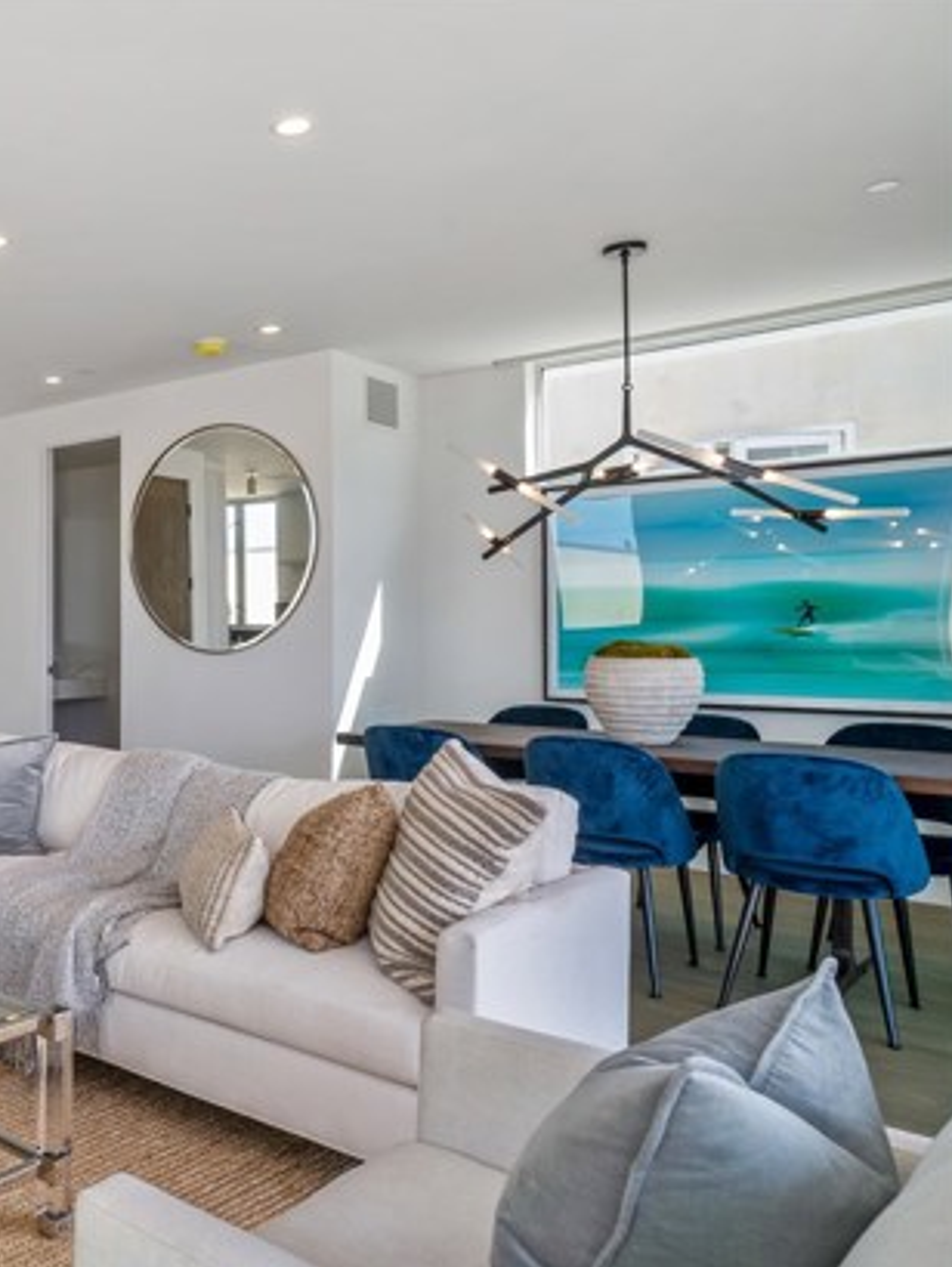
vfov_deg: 65.3
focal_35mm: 27
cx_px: -28
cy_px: 644
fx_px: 989
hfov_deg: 43.1
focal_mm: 18
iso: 125
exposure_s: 1/320
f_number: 8
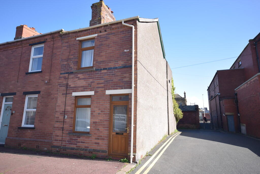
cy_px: 87
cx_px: 130
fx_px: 152
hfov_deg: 81.2
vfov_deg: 59.5
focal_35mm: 21
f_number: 6.3
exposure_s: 1/160
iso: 100
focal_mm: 14
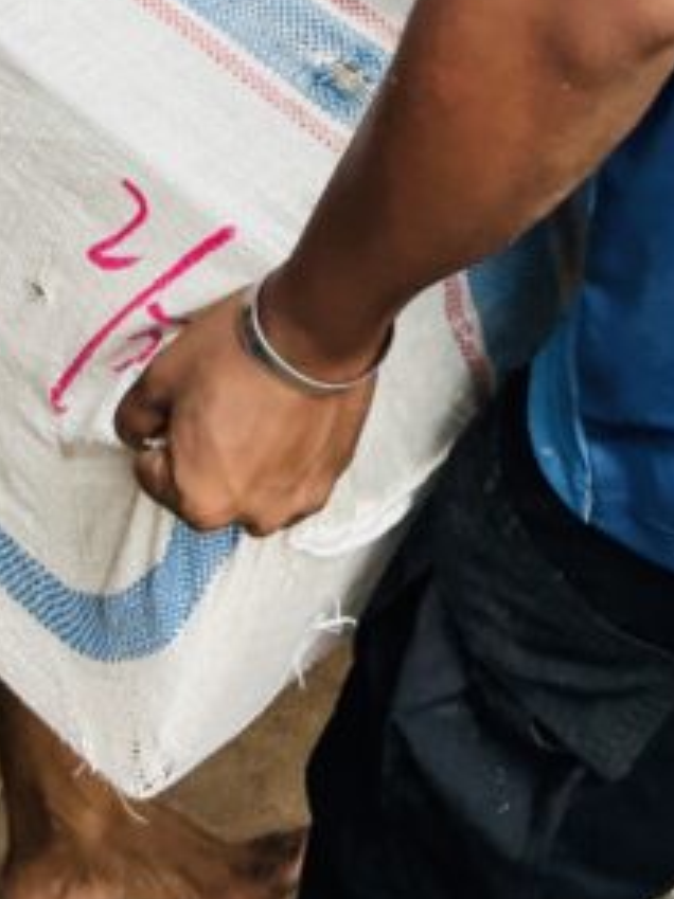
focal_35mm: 94
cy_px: -457
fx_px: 2442
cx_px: 687
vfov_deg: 18.5
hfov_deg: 15.4
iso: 50
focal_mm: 5.7
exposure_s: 1/300
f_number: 1.5
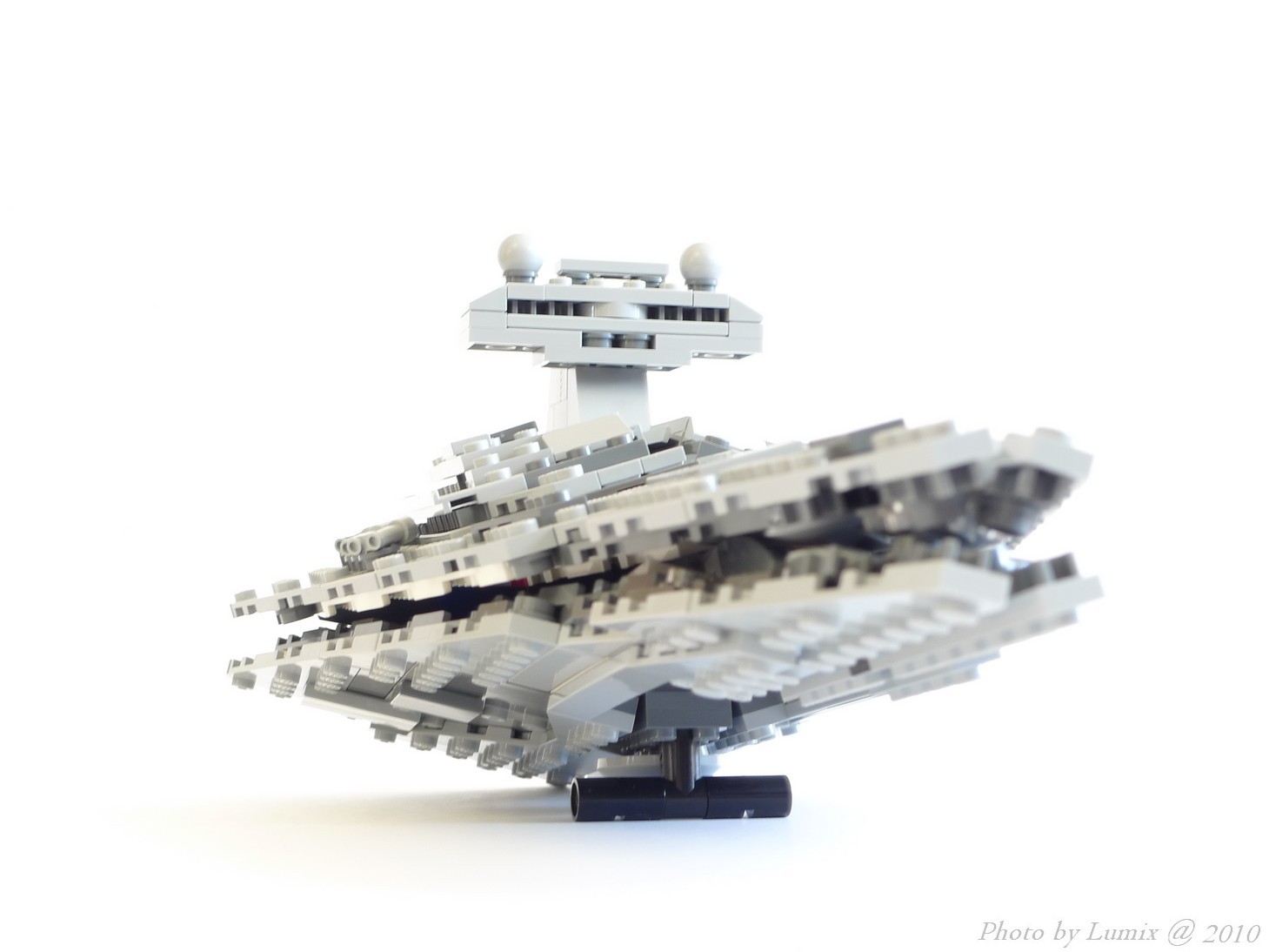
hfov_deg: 36.8
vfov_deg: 28.0
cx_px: 634
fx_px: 1906
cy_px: 476
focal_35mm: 52
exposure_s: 1.6
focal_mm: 11.1
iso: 80
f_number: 4.5
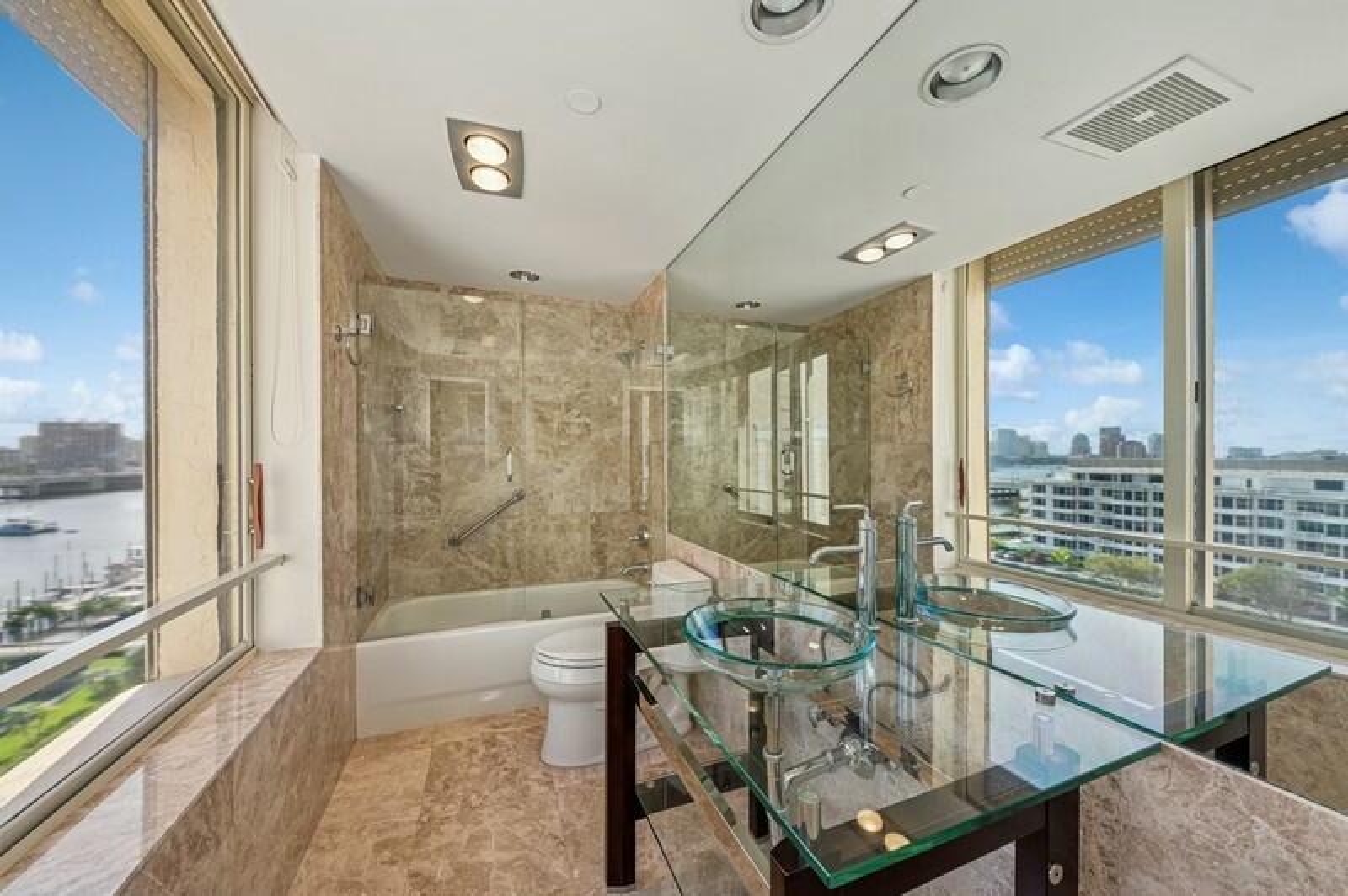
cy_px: 448
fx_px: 449
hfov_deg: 112.7
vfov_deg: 89.9
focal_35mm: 12
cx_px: 674
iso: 160
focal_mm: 12
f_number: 8
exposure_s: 1/80
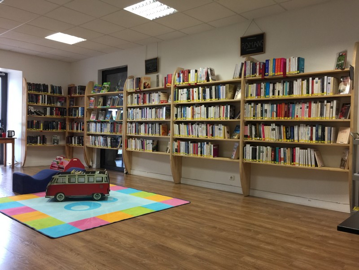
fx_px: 301
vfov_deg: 48.2
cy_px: 135
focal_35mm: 29
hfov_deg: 61.7
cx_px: 180
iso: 64
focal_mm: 4.15
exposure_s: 1/33
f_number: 2.2
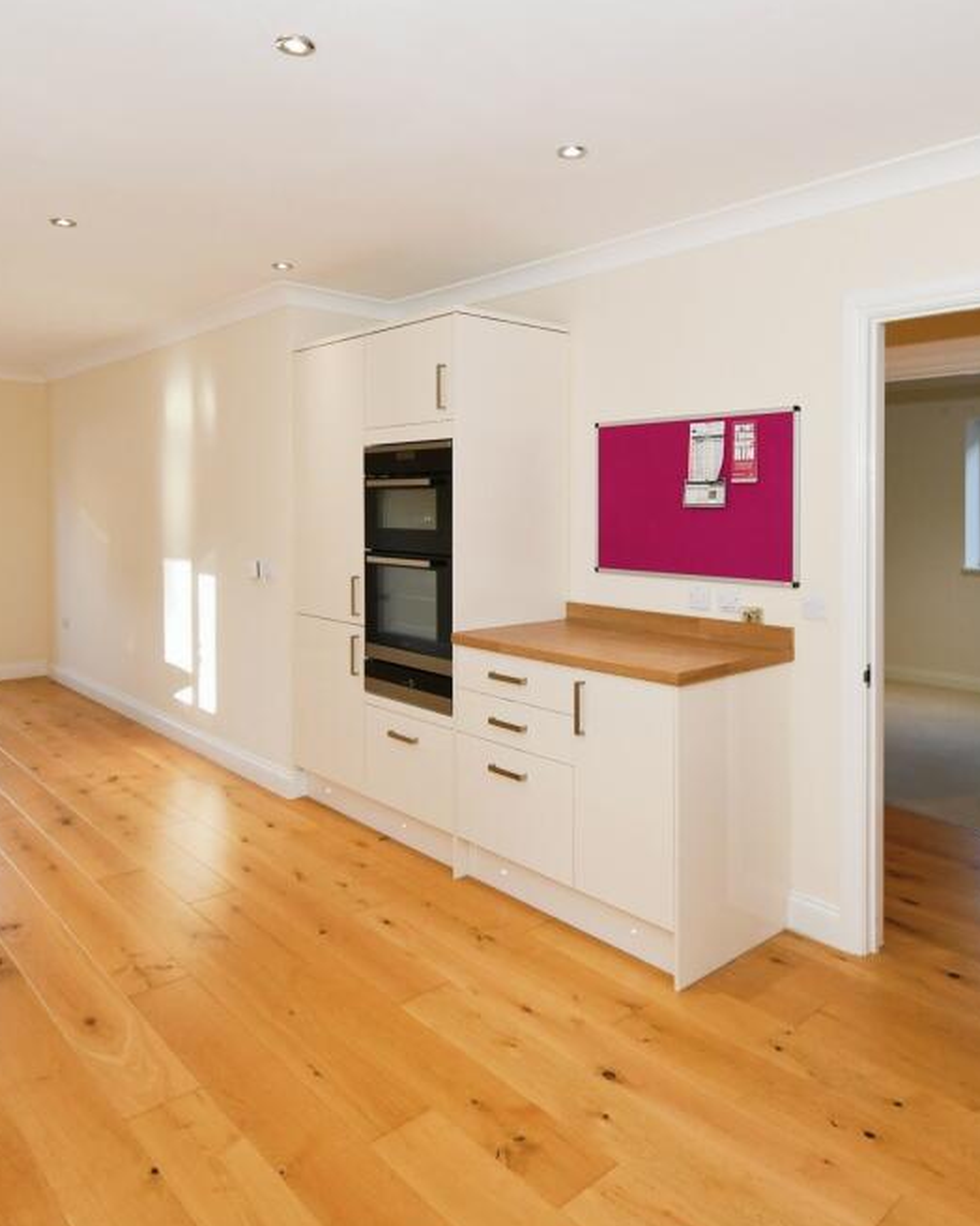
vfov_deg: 75.0
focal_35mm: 22
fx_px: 798
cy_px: 628
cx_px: 526
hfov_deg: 63.1
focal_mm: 10
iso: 800
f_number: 7.1
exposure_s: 1/60
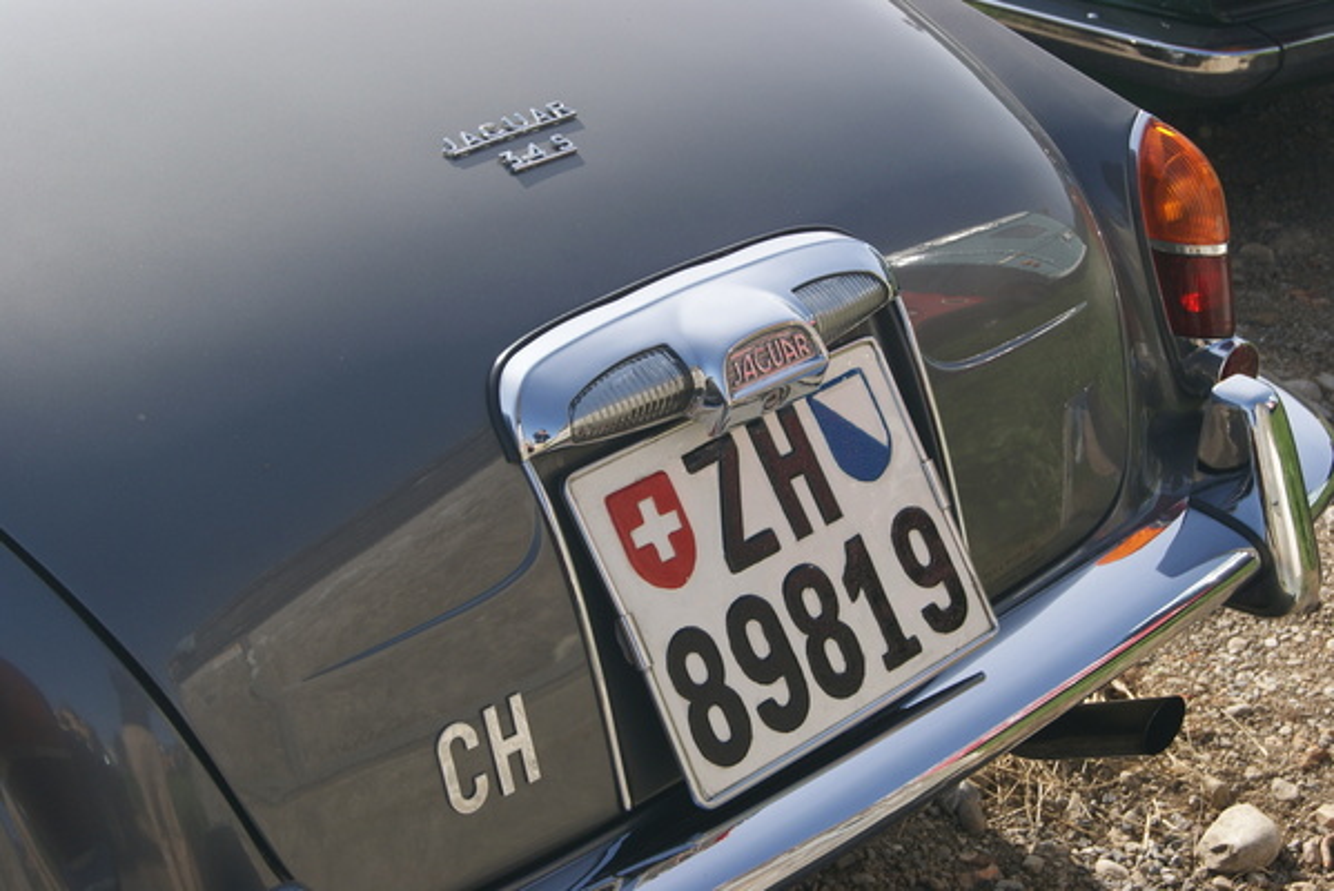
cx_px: 667
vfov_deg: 20.2
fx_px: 2502
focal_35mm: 68
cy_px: 446
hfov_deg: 29.9
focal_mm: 45
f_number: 9
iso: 100
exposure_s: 1/160
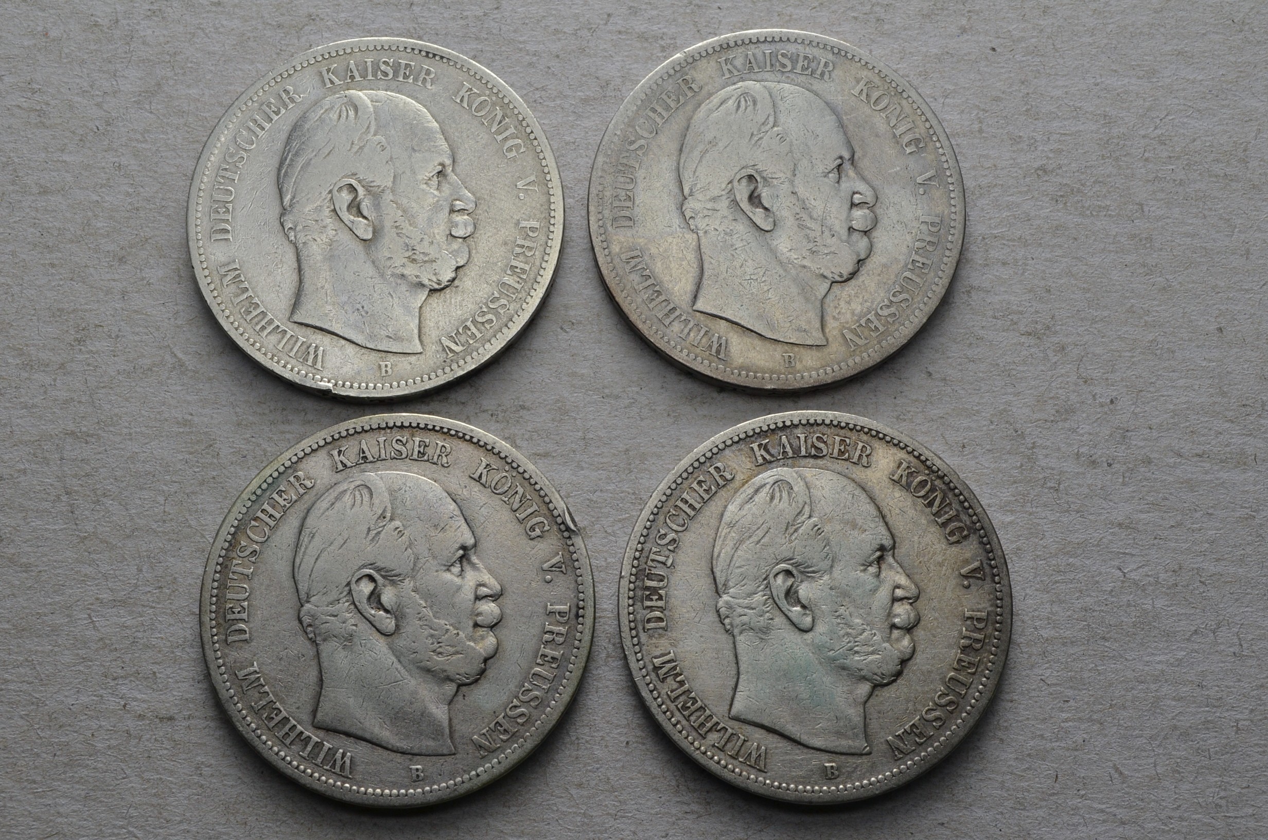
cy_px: 420
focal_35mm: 54
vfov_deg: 25.0
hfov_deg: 36.9
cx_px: 634
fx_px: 1898
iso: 400
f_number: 14
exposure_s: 1/250
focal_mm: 36
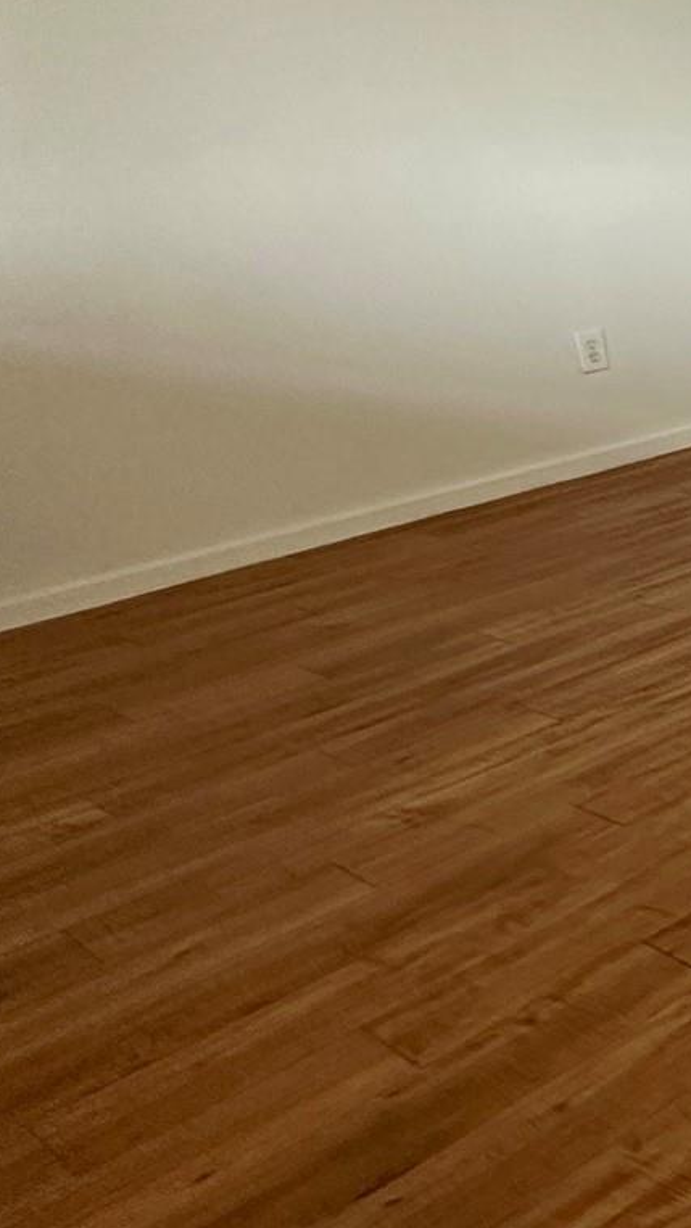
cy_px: 429
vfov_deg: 48.7
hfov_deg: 18.6
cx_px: 1380
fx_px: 1335
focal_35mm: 41
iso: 250
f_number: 2.2
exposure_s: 1/99
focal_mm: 2.22
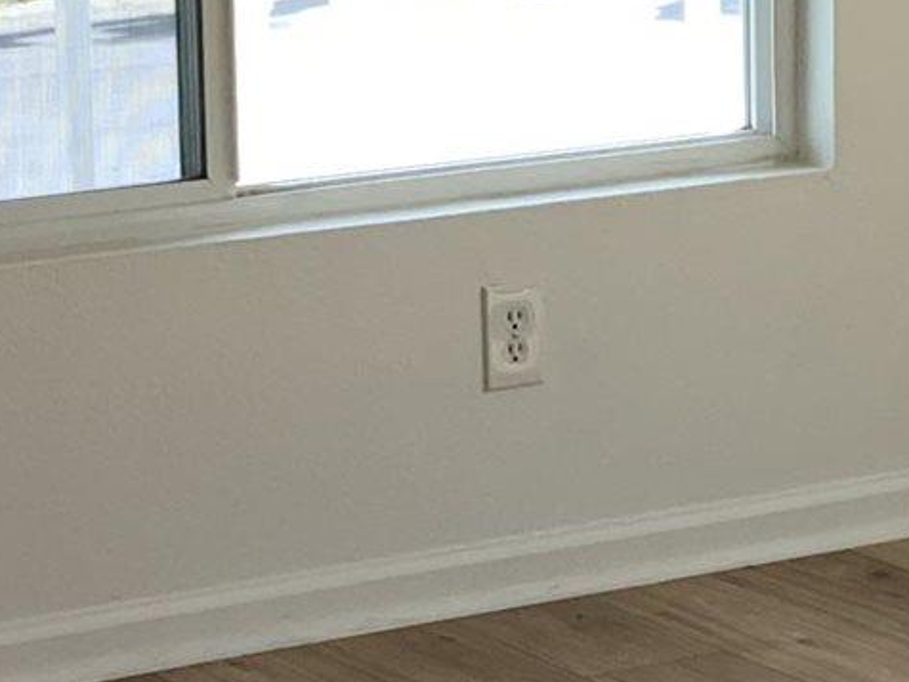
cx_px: 995
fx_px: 4911
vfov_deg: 7.9
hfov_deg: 10.5
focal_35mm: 187
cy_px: 315
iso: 20
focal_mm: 3
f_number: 1.8
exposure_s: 1/120
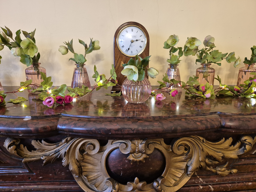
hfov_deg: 73.9
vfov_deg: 58.9
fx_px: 170
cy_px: 96
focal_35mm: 23
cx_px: 128
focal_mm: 5.4
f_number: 1.8
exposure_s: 1/100
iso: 800
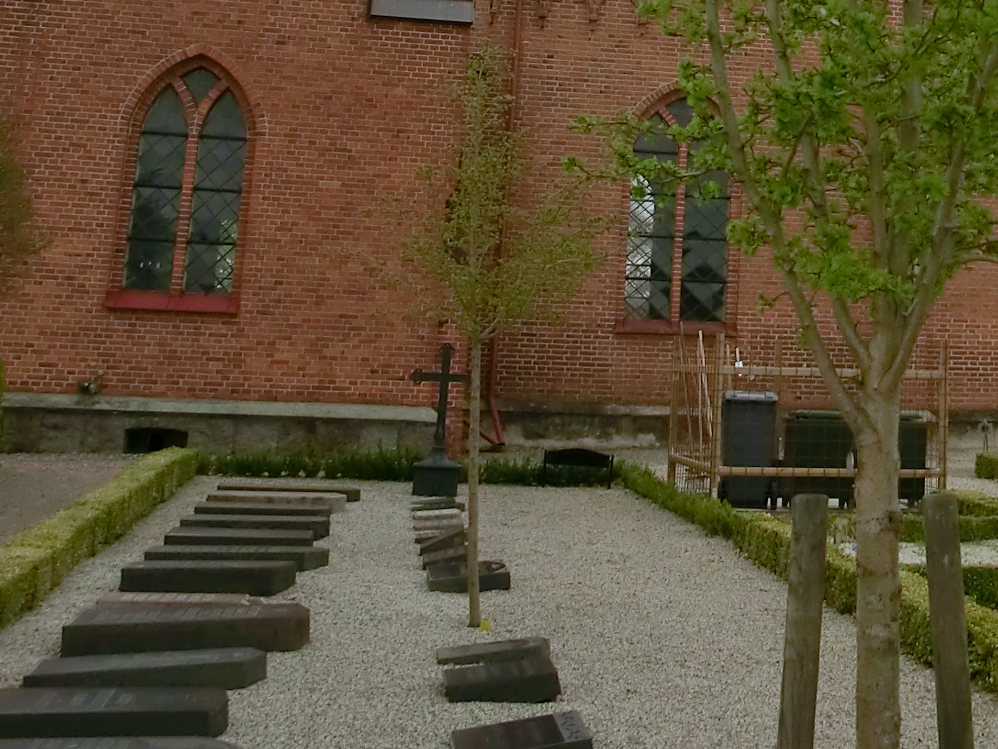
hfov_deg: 32.0
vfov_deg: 23.4
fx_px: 1672
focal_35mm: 58
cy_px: -106
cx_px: 853
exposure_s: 1/800
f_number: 3
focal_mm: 4.24
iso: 80
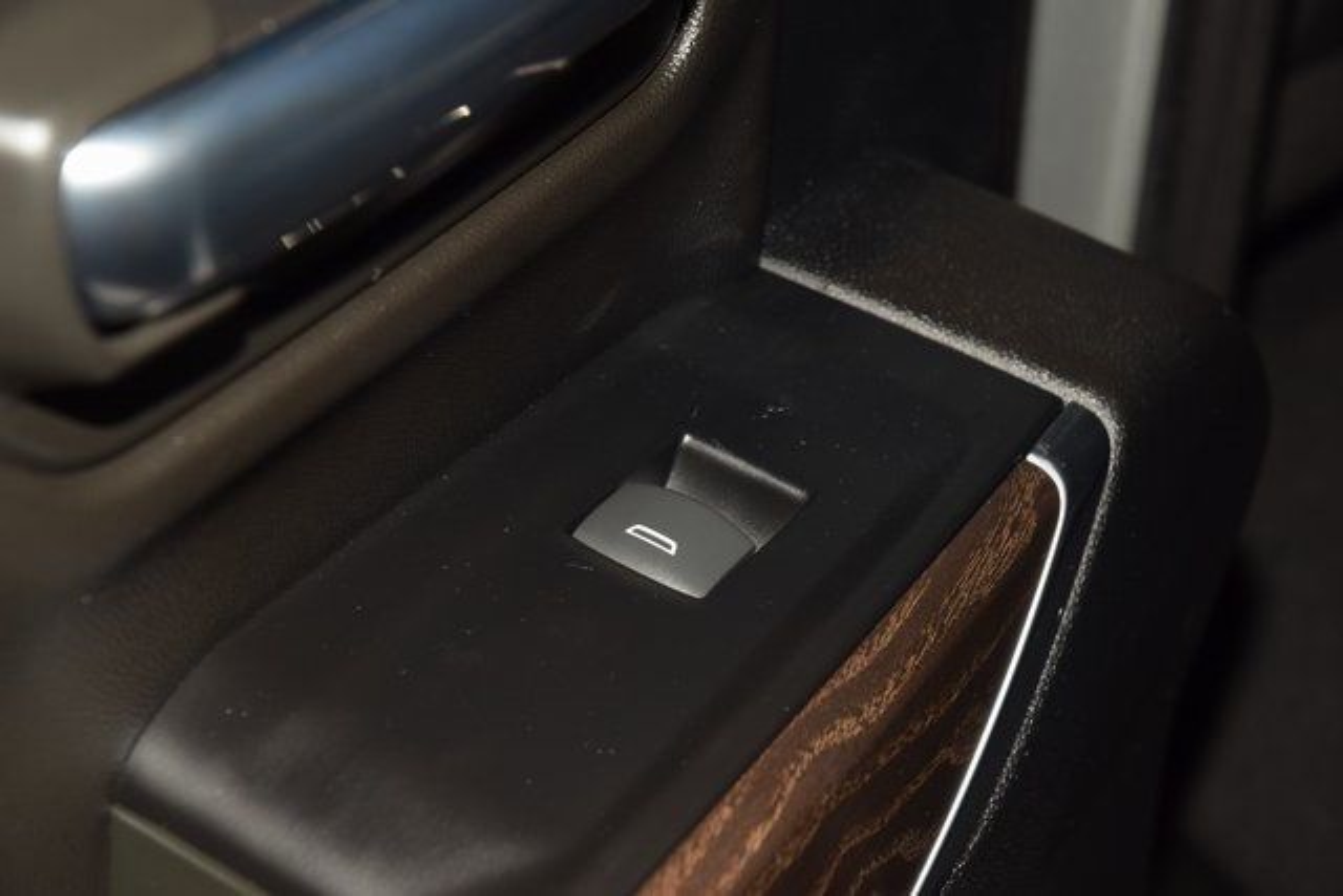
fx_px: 3918
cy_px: 448
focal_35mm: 105
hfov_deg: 19.5
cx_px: 672
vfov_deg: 13.0
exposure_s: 1/125
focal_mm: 70
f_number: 8
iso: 180
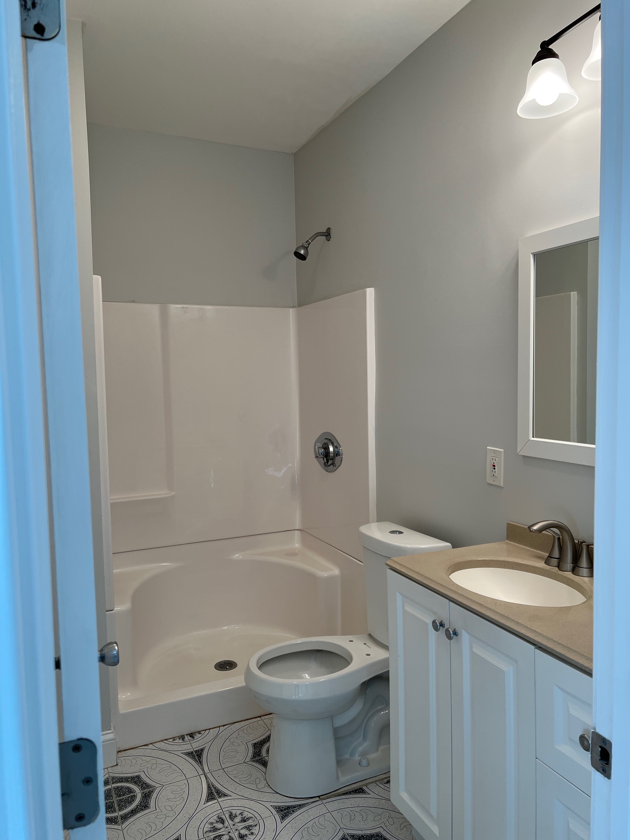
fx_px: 631
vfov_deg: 67.3
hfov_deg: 53.1
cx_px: 315
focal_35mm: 26
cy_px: 420
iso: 64
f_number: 1.5
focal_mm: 5.7
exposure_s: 1/120
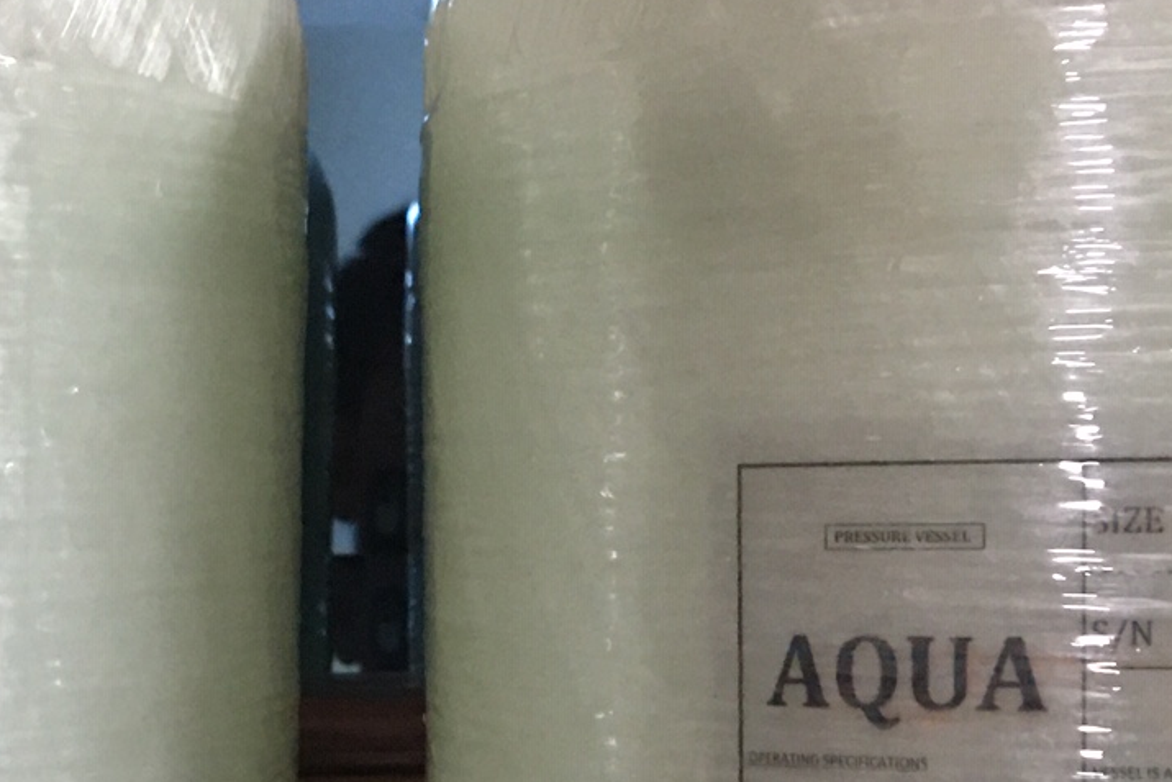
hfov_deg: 23.9
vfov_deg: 16.0
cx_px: 444
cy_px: 639
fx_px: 2768
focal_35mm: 85
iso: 100
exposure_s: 1/8
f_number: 2.2
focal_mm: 4.15
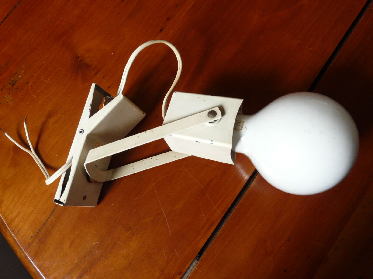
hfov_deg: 63.4
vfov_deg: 49.7
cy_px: 140
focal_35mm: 28
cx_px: 186
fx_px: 302
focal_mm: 4.6
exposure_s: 1/8
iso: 200
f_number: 4.5
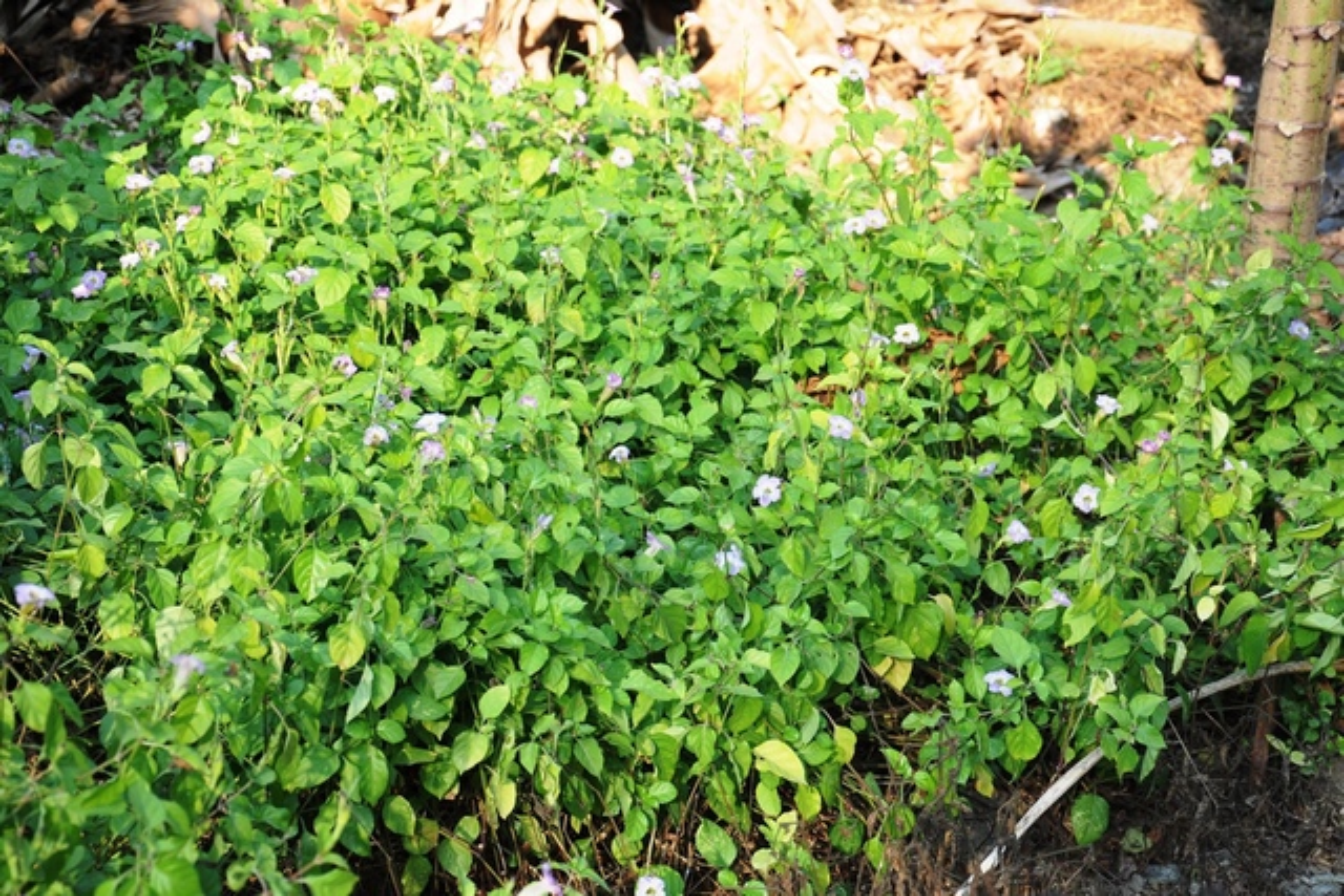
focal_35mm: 72
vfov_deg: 18.9
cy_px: 448
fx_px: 2688
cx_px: 672
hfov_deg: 28.1
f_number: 6.3
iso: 200
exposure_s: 1/160
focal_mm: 48
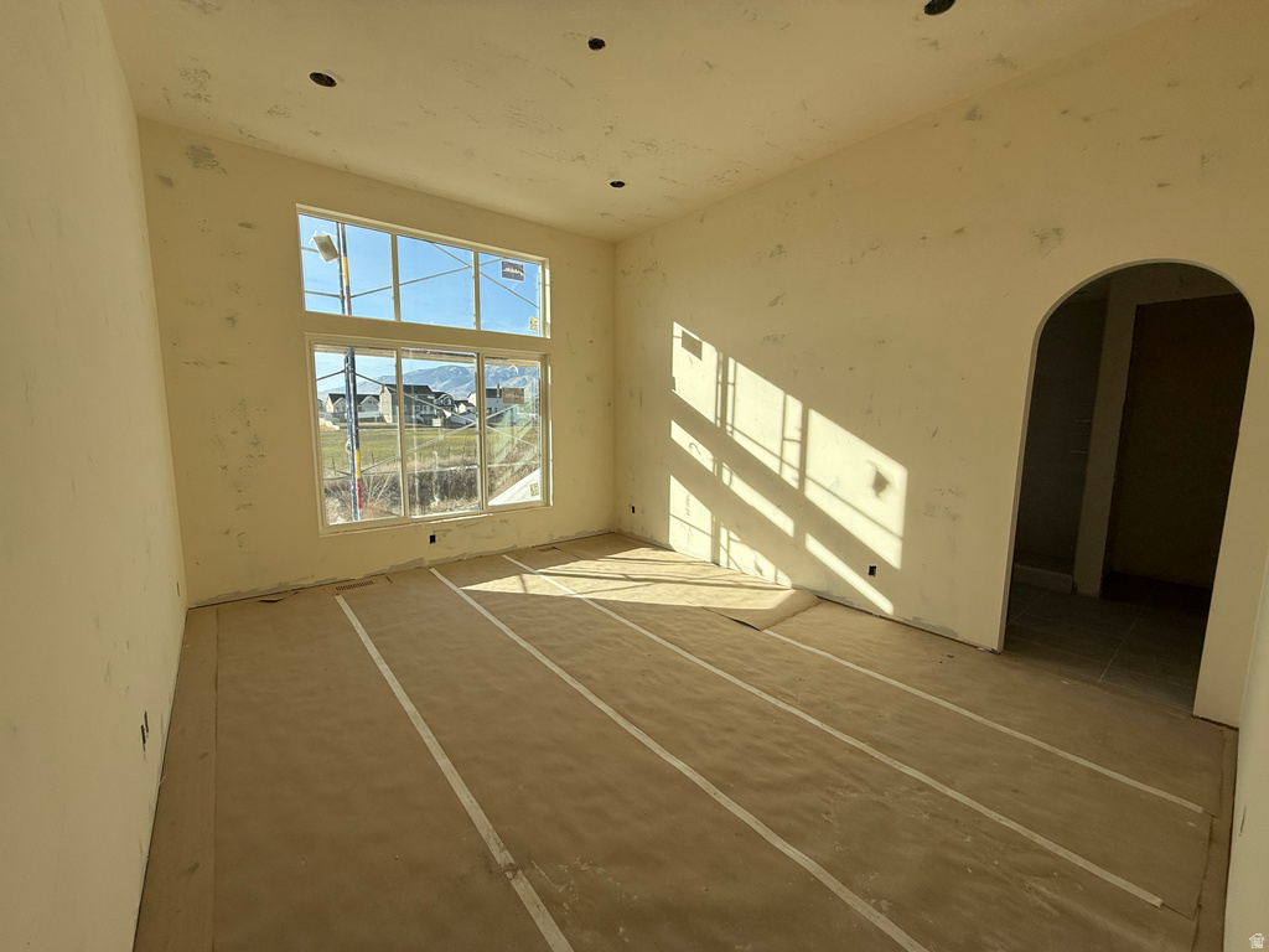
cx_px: 634
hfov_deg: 102.1
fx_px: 513
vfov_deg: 85.7
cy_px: 476
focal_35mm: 14
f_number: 2.2
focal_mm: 2.22
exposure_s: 1/1235
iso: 50
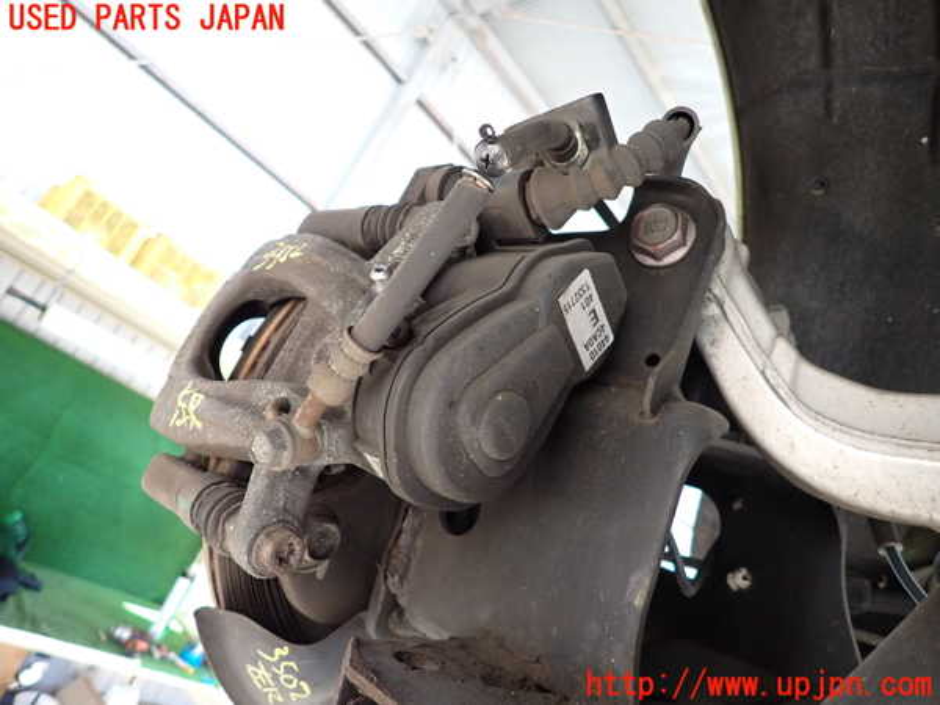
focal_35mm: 25
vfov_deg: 54.9
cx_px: 470
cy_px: 352
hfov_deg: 69.4
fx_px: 679
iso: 250
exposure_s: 1/125
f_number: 2
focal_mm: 4.5
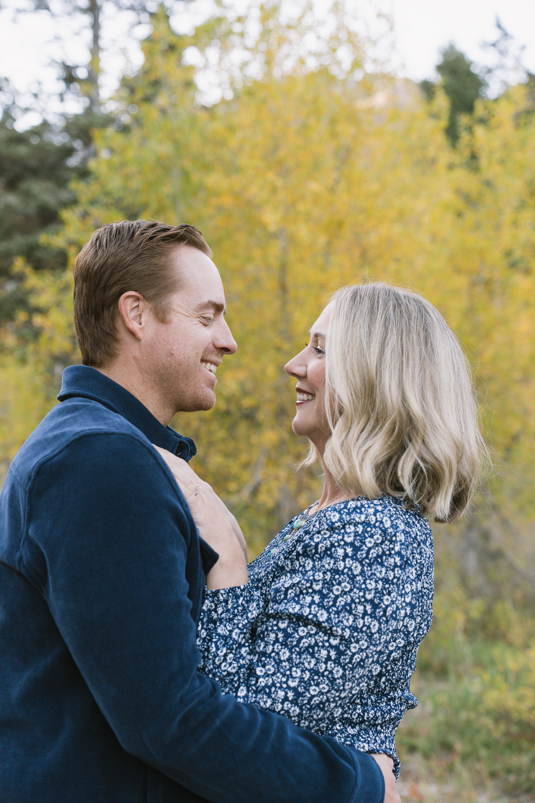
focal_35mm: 54
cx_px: 268
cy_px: 402
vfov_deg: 36.9
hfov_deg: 25.1
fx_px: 1204
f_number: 3.5
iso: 800
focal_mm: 54
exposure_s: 1/400
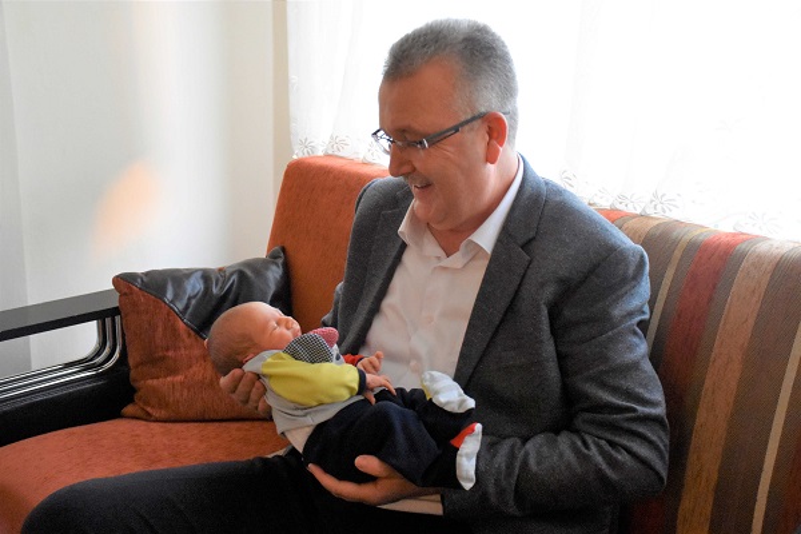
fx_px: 1001
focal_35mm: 45
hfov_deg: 43.6
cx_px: 400
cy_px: 267
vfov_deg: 29.9
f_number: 4
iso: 5600
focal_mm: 30
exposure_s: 1/60
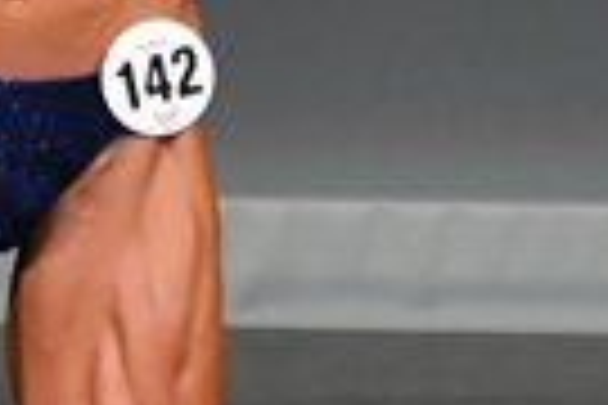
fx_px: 33387
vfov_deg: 0.7
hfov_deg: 1.0
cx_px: 615
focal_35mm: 1977
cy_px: 148
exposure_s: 1/400
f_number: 5.6
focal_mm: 230
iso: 4000
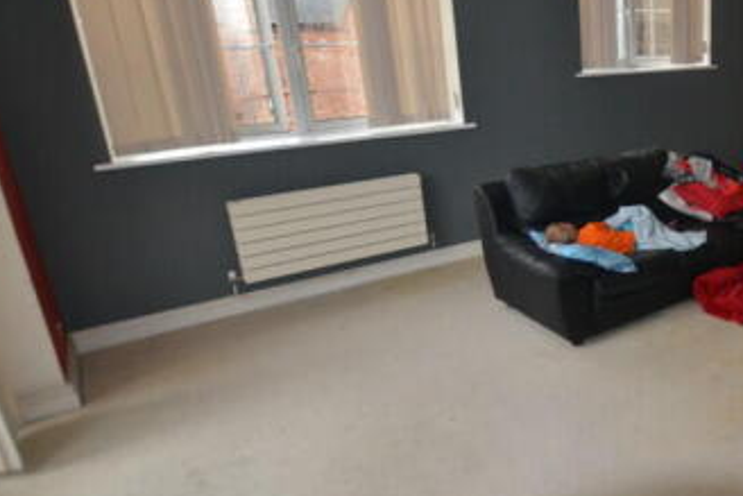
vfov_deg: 43.6
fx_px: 619
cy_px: 246
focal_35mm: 30
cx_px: 706
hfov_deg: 52.2
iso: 320
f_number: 4
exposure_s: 1/125
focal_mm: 10
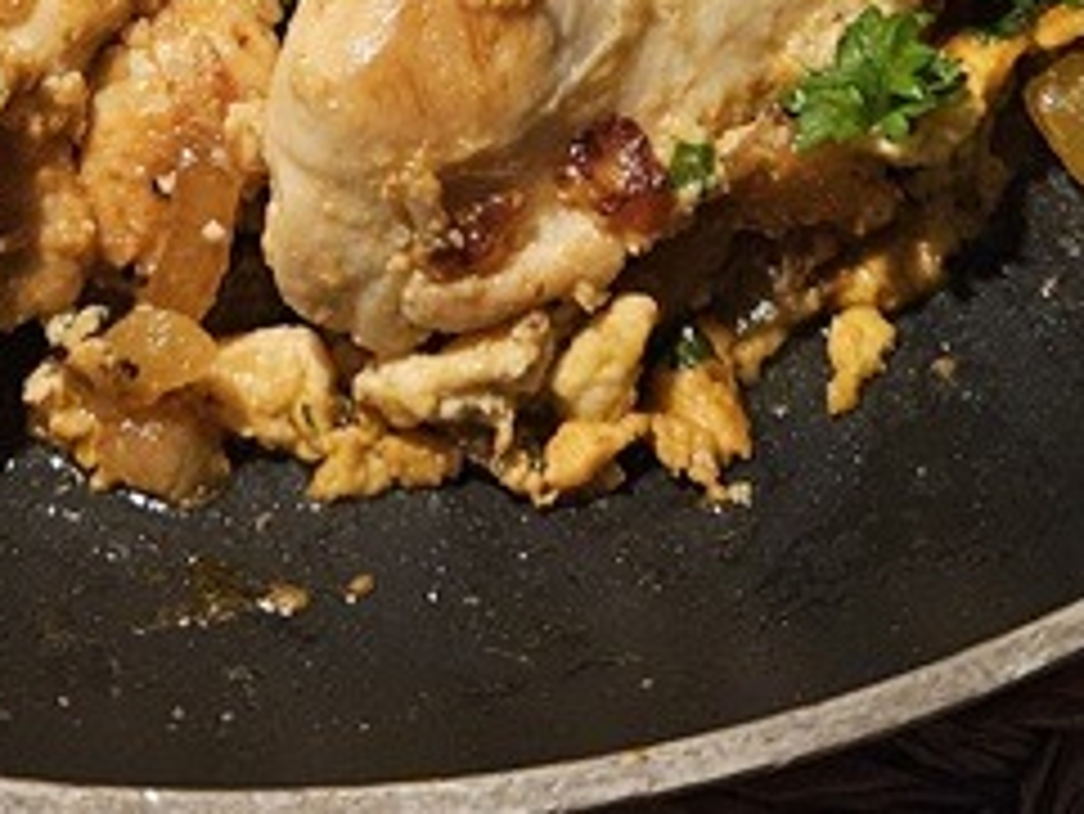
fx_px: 2694
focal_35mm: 86
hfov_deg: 22.7
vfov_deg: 15.2
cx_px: 382
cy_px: -573
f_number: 1.8
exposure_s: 1/100
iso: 800
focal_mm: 5.4
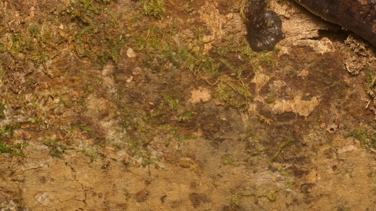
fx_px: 2662
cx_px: 325
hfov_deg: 8.1
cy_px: -45
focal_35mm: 267
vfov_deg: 4.5
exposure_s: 1/60
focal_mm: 60
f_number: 13
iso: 800
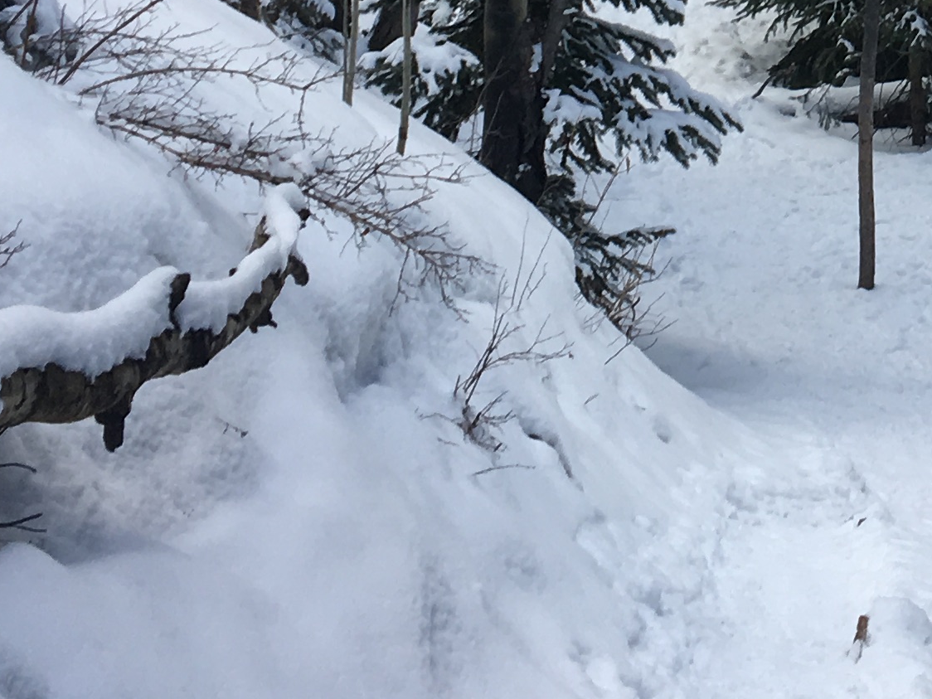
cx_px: 997
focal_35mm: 104
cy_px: -283
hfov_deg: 18.3
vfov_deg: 13.6
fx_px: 2800
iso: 25
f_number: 2.2
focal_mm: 4.15
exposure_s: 1/430
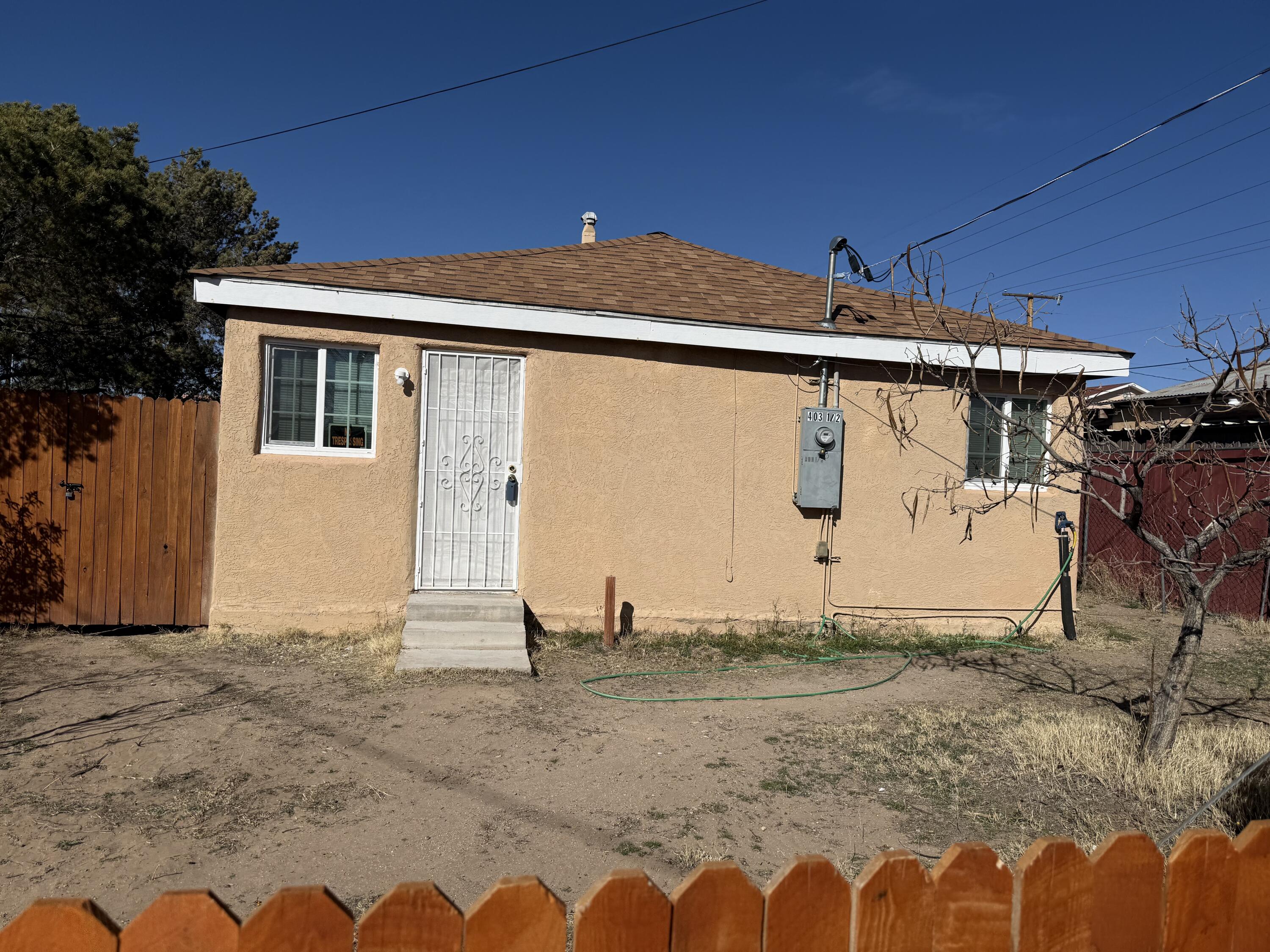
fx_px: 881
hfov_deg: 71.6
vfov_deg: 56.8
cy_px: 476
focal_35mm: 24
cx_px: 635
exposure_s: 1/11905
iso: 80
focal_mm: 6.76
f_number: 1.78
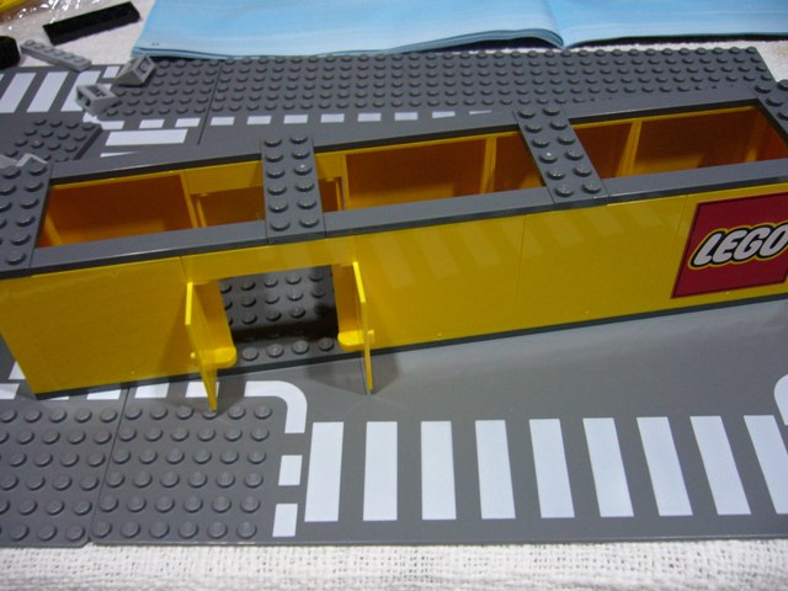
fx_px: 797
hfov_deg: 52.6
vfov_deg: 40.7
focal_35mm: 35
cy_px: 296
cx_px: 394
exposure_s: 1/8
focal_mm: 5.8
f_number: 2.8
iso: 200
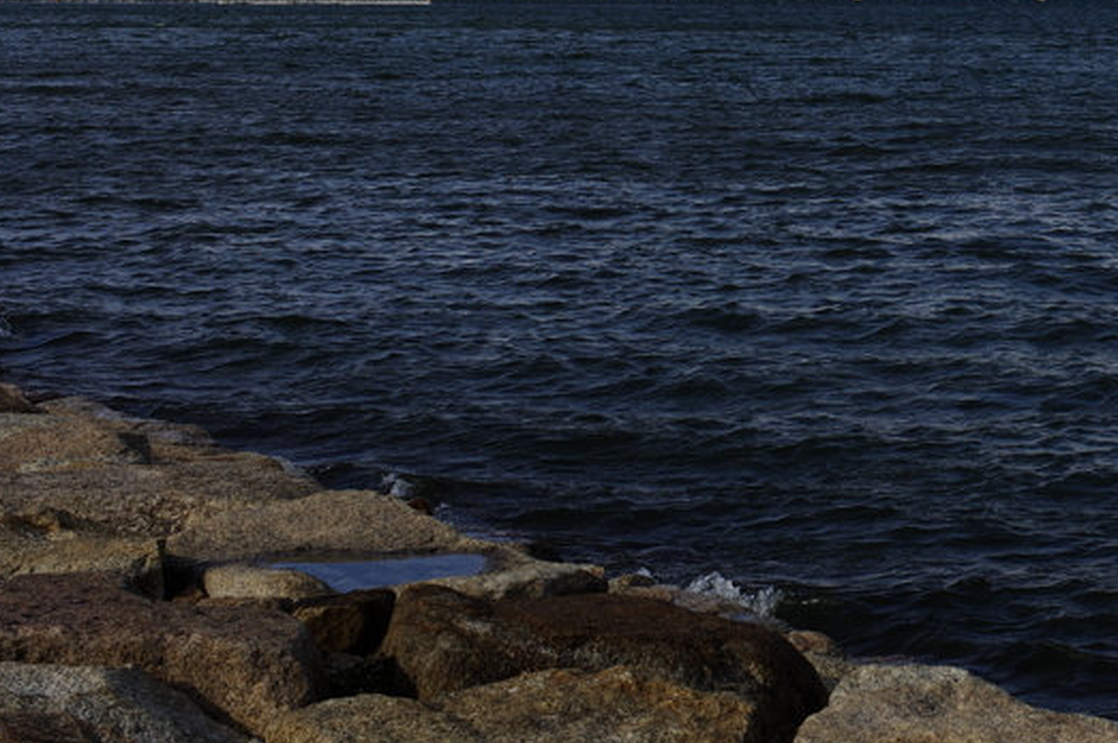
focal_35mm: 102
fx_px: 3165
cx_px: 1032
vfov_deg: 13.2
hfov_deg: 19.6
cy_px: 28
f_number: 9
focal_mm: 35
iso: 100
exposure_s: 1/320
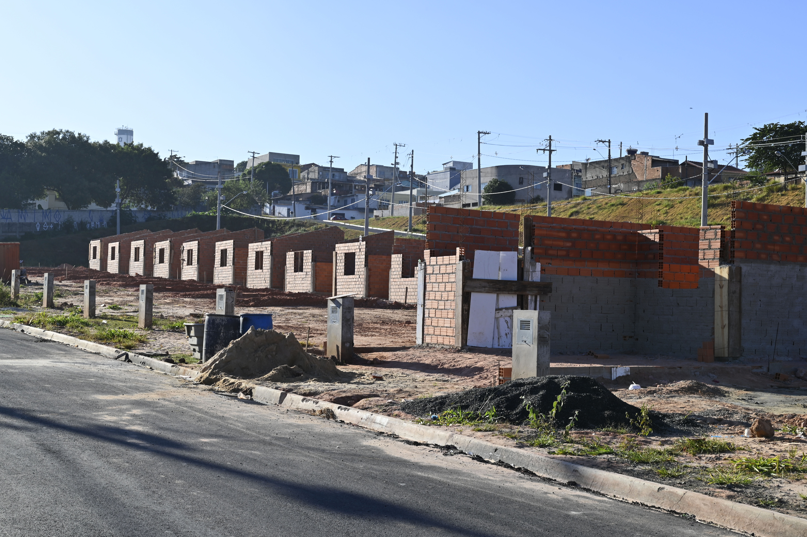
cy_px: 268
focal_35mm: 52
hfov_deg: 38.2
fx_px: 1165
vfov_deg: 26.0
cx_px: 404
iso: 125
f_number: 14
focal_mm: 52
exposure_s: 1/100
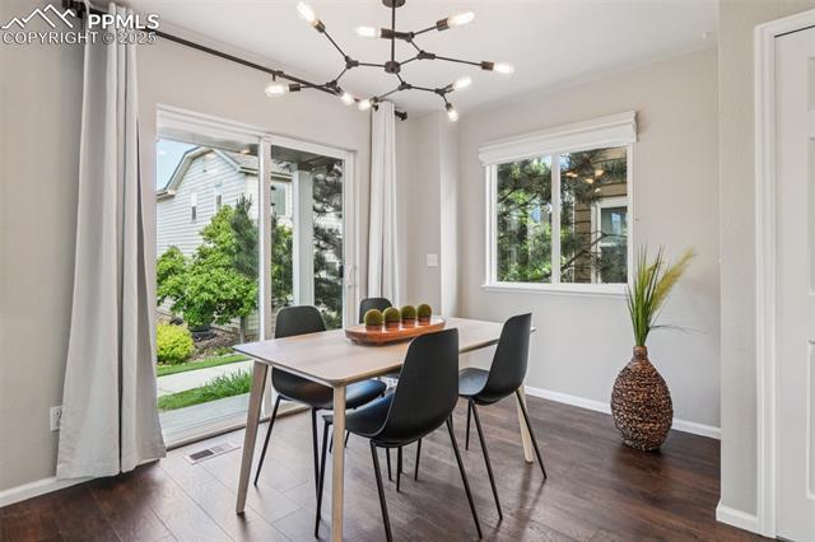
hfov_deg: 90.0
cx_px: 408
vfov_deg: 67.3
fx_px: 407
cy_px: 271
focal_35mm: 18
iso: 400
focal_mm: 12
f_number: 8
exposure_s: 1/25
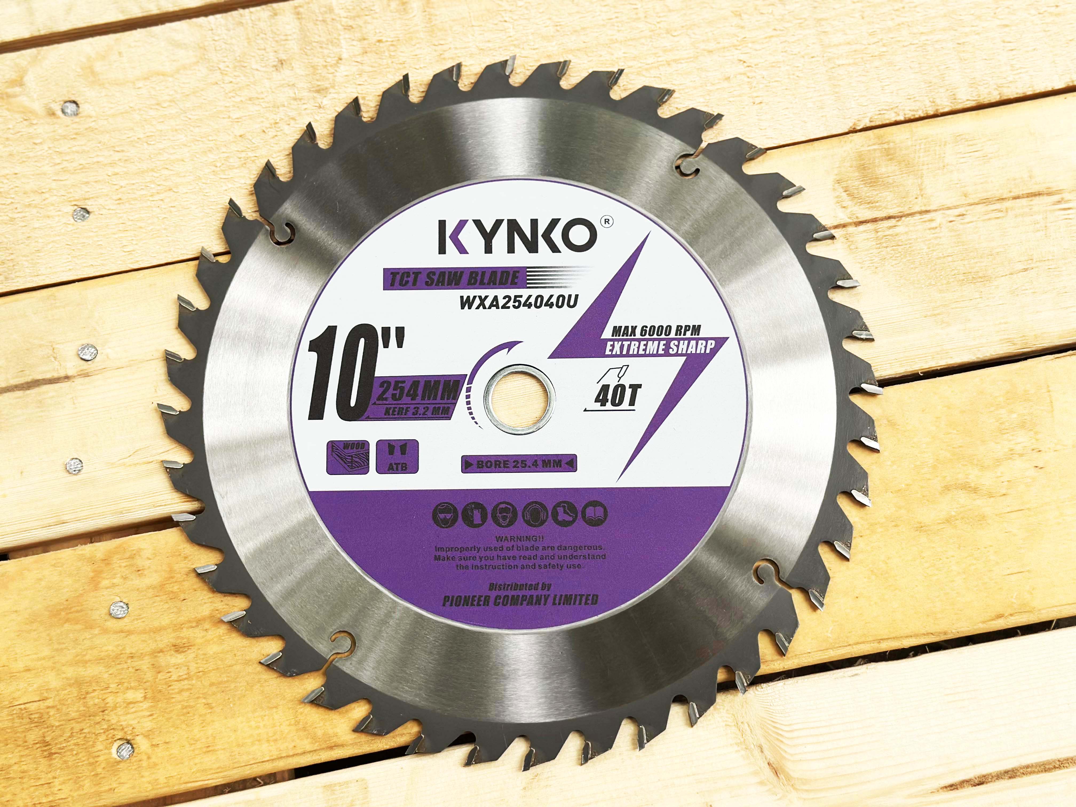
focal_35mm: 48
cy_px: 404
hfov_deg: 39.7
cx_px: 538
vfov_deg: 30.3
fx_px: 1492
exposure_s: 1/111
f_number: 1.78
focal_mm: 6.86
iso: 125
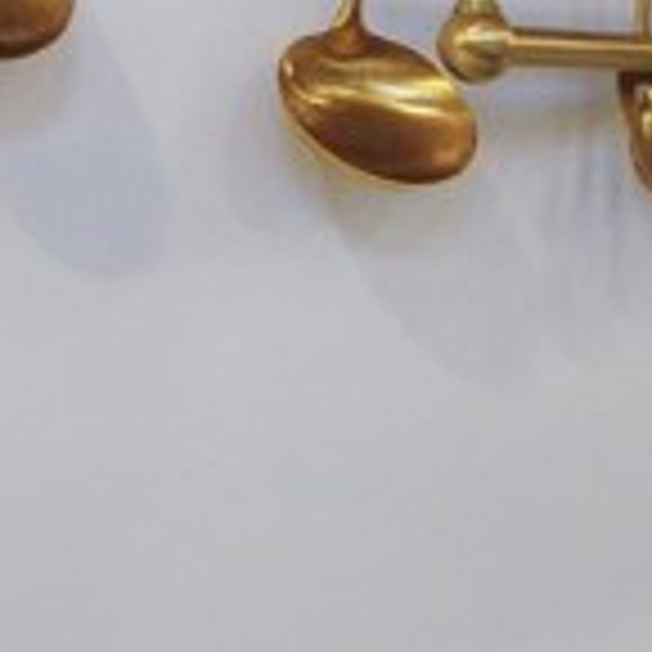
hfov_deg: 23.6
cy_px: 130
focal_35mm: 70
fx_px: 1492
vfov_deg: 24.3
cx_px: 648
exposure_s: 1/50
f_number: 7.1
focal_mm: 9
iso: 2000
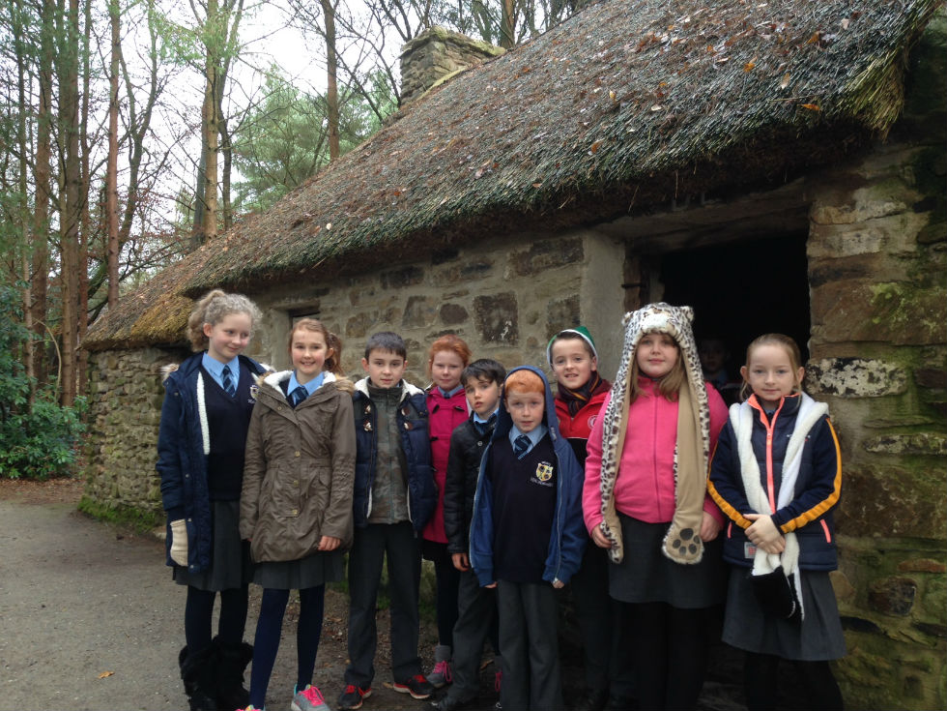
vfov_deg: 42.9
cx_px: 474
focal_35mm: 33
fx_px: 903
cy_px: 356
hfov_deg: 55.4
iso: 50
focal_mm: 4.12
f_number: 2.4
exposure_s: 1/24
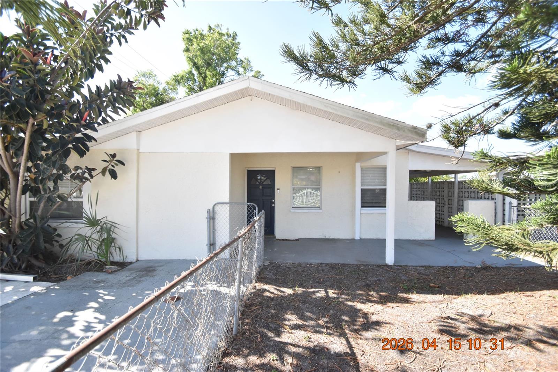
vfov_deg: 77.3
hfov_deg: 100.4
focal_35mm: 15
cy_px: 186
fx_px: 232
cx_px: 279
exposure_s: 1/1500
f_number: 3.5
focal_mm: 10
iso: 800
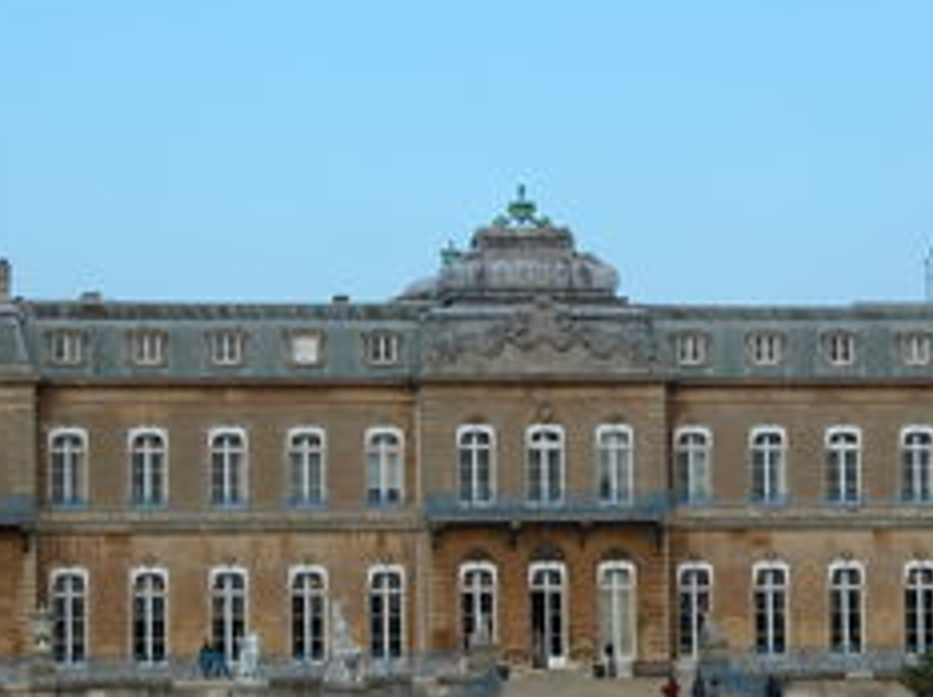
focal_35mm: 160
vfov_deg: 9.2
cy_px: 449
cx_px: 521
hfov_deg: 12.4
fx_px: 4306
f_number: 5
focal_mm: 23.7
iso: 100
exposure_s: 1/287
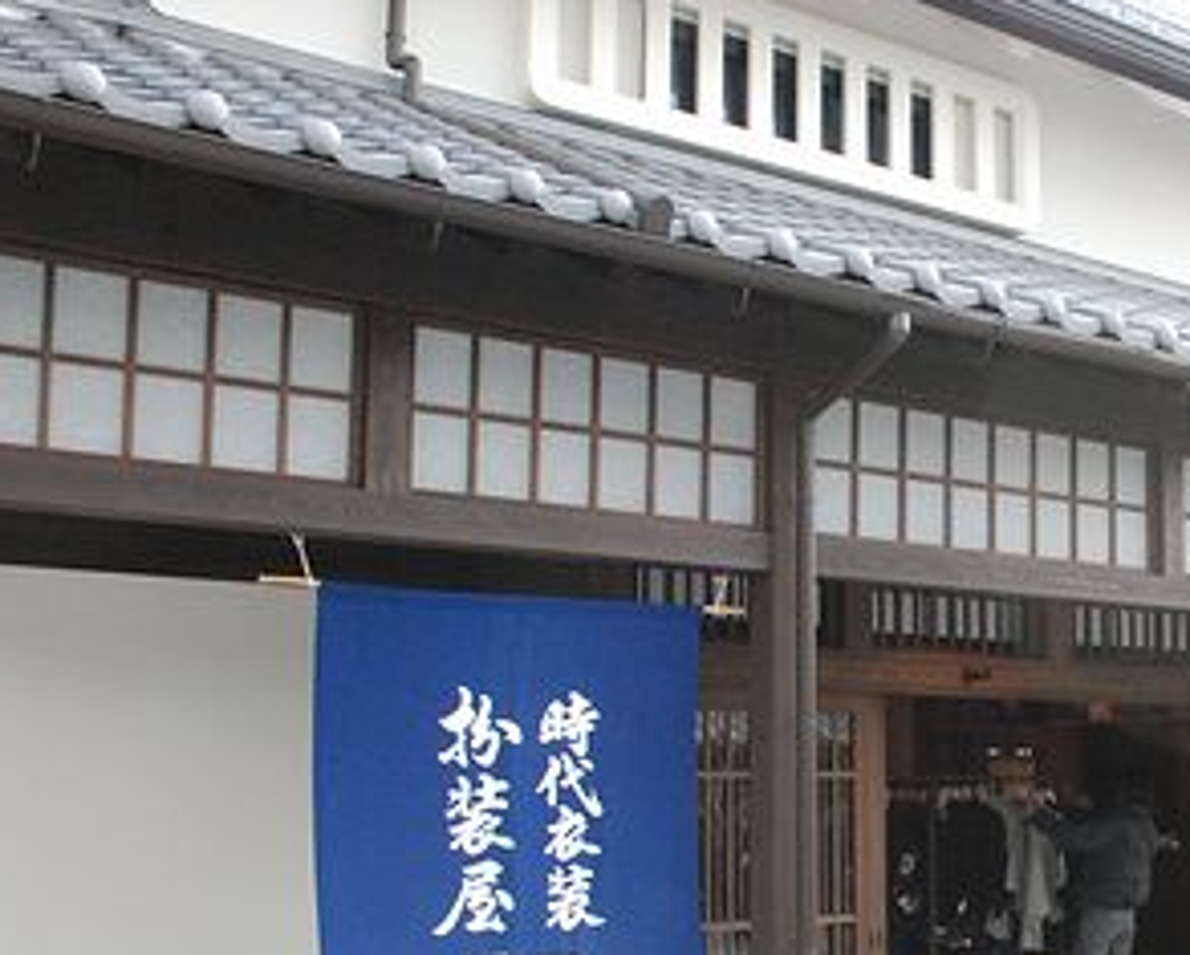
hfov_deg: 35.7
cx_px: 1007
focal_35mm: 50
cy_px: 673
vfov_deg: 30.0
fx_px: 1763
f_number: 8
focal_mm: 20
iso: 1600
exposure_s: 1/250
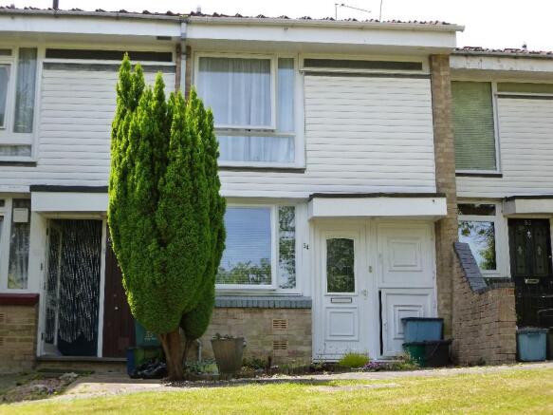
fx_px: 799
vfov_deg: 29.1
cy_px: 208
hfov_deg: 38.2
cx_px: 276
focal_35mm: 50
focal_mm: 9
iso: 160
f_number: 3.9
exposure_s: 1/250
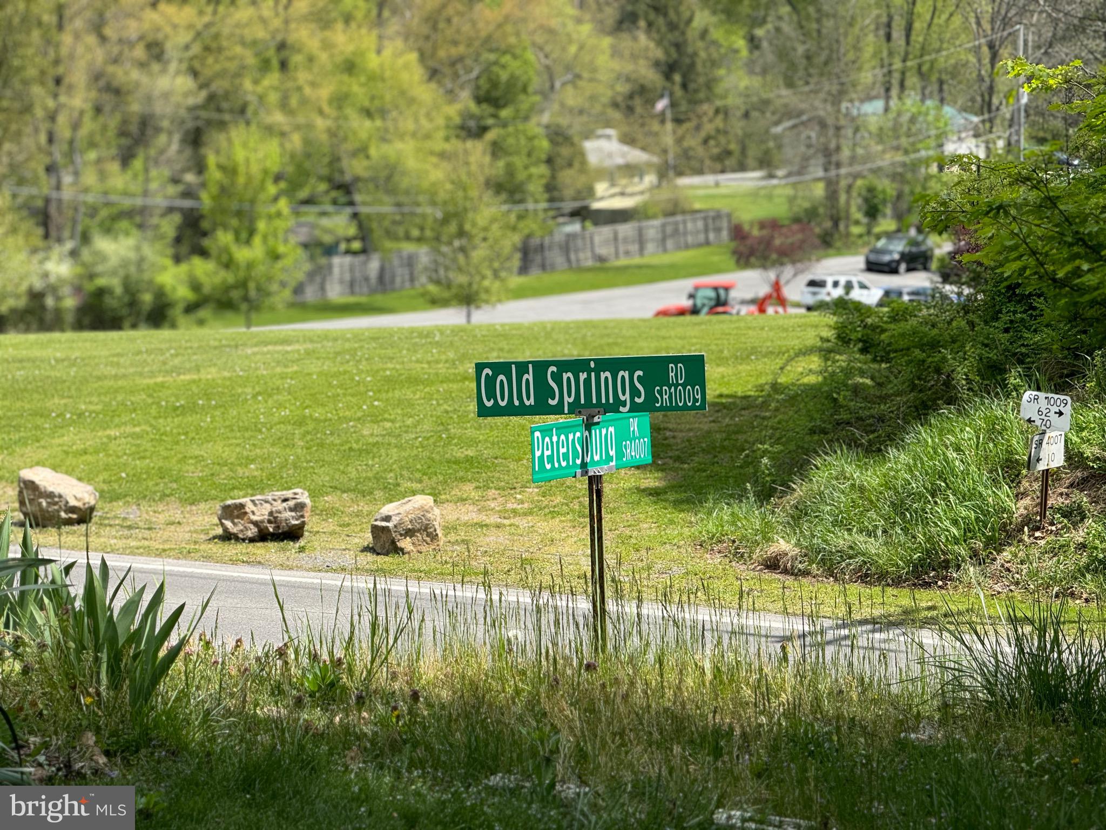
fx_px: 3834
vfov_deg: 12.3
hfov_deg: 16.4
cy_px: 415
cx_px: 553
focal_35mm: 120
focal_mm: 15.66
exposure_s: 1/793
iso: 50
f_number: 2.8
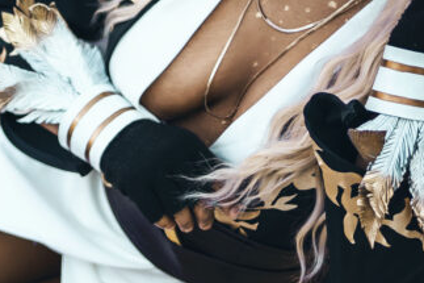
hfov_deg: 10.9
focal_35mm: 186
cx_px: -26
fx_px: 2189
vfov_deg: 7.4
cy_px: 63
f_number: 1.8
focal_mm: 50
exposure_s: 1/500
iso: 100
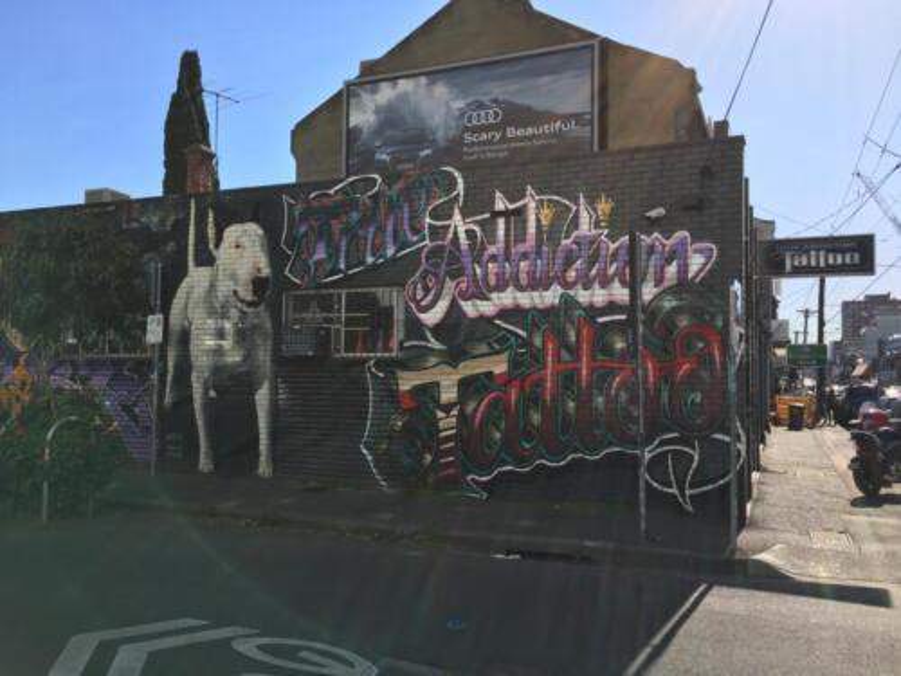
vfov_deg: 48.2
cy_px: 338
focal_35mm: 29
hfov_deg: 61.7
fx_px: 755
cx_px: 450
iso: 25
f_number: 2.2
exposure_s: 1/1326
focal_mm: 4.15
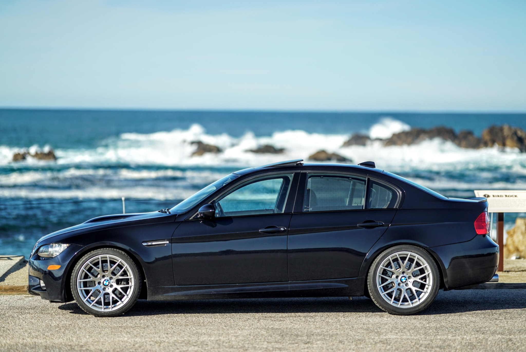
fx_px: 1535
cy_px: 176
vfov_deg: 13.1
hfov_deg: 19.4
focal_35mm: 105
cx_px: 263
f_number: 1.4
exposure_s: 1/4000
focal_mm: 105
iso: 100
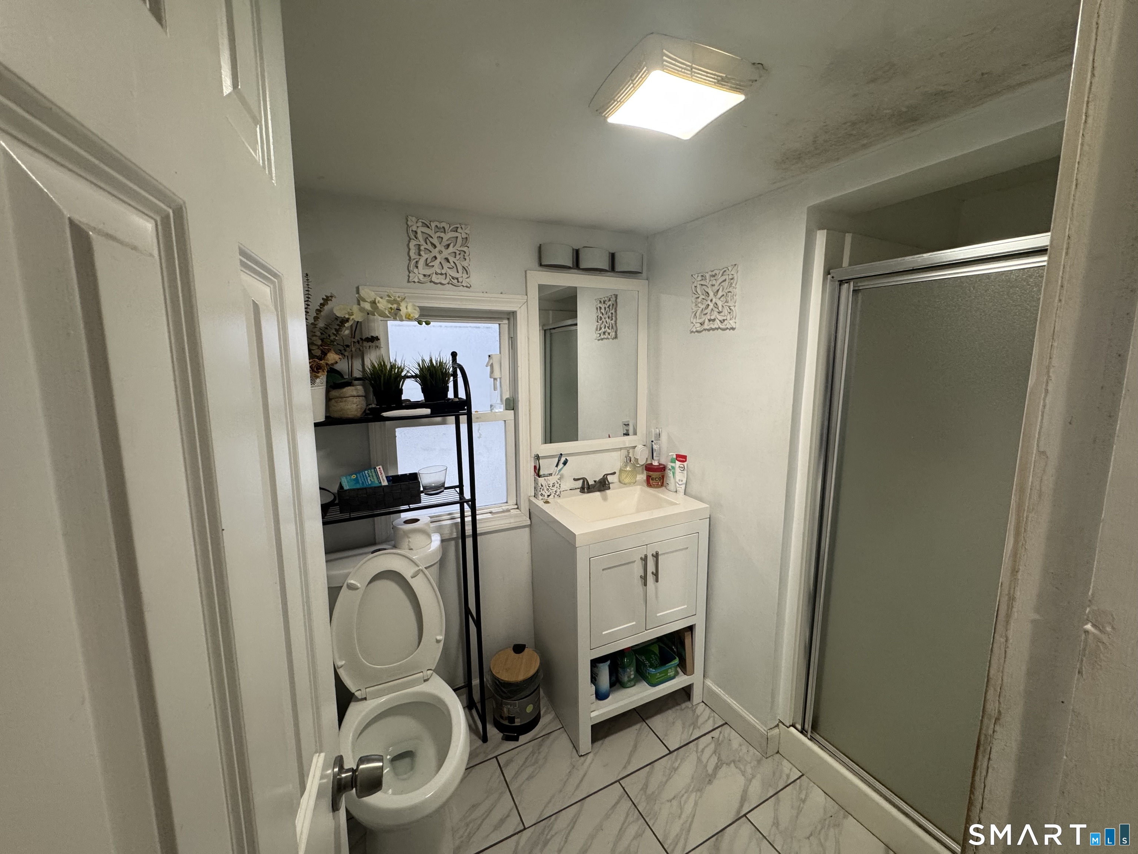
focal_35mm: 14
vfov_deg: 85.7
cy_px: 427
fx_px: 460
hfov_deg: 102.1
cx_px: 569
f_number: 2.2
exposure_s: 1/60
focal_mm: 2.22
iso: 200
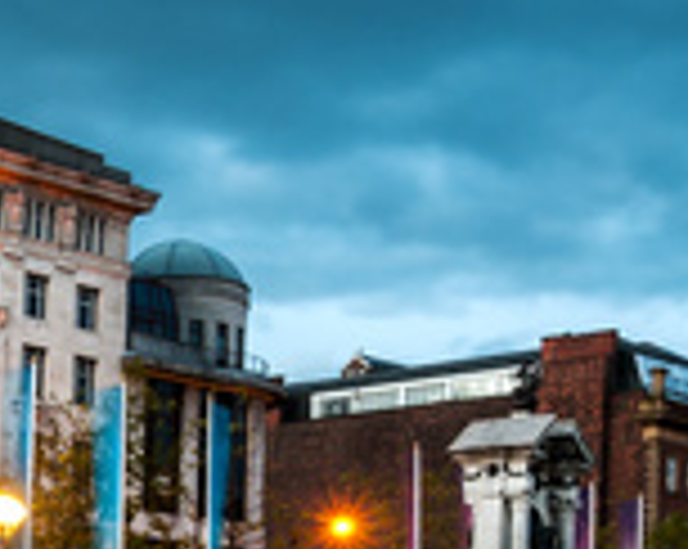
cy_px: 470
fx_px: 1912
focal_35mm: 94
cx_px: -297
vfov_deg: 16.2
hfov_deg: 18.4
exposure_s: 4
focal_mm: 12
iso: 125
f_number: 13
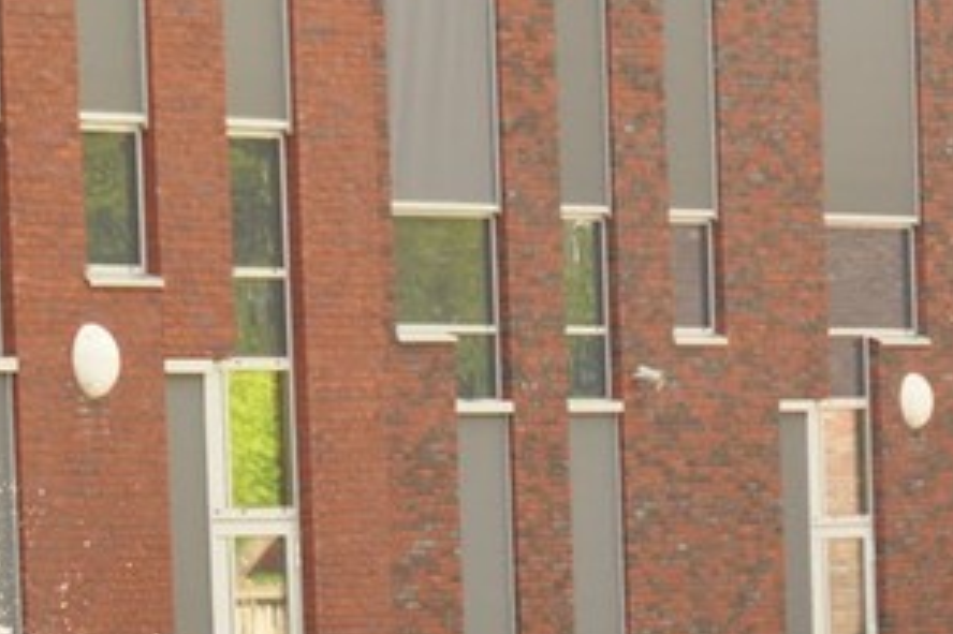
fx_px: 12355
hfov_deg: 4.4
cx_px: 419
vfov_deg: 2.9
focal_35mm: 467
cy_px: 1007
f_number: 5.3
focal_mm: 90
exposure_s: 1/320
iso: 400
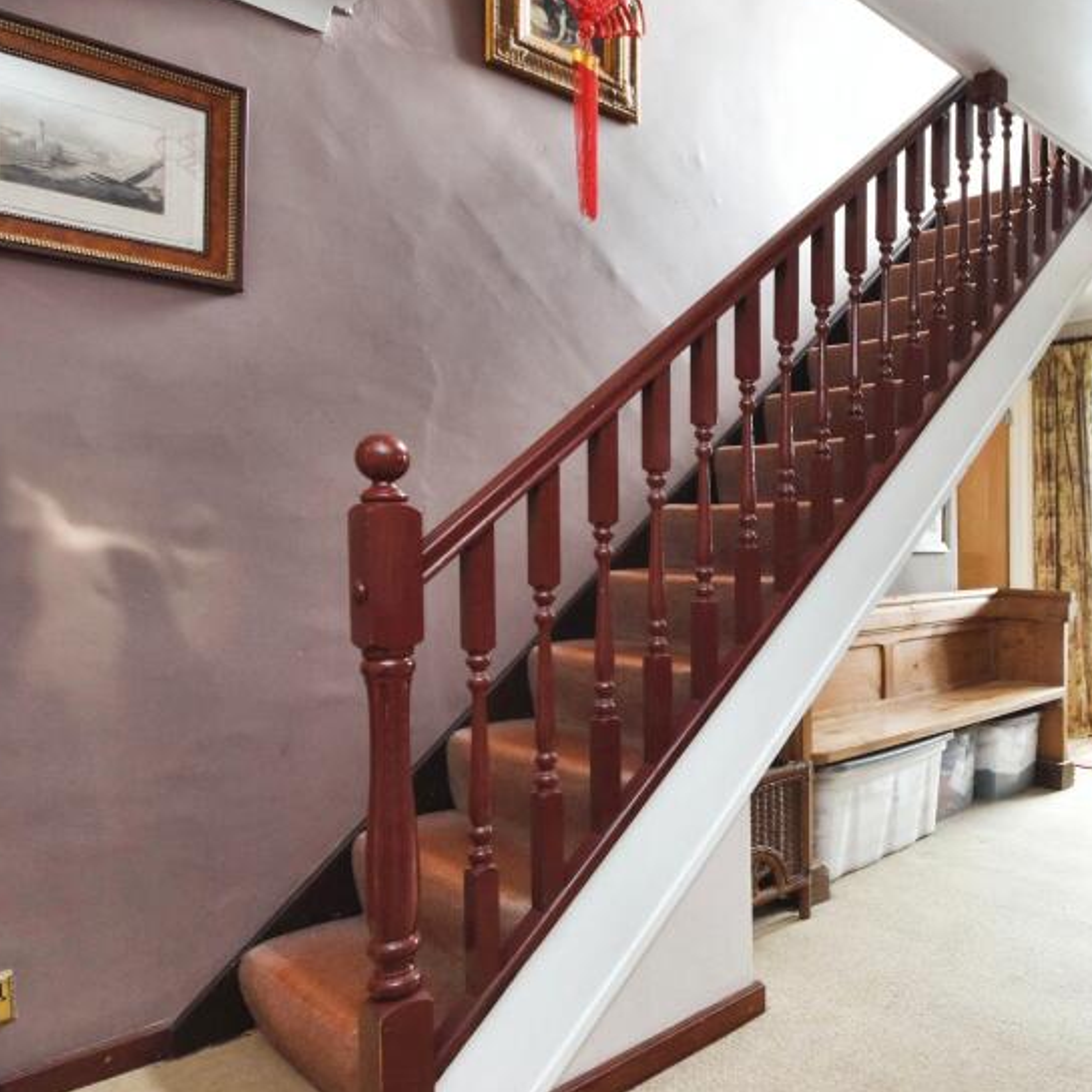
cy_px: 563
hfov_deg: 59.1
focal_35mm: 24
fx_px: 857
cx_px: 899
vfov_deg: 65.0
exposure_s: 1/30
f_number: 8
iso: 1250
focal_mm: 10
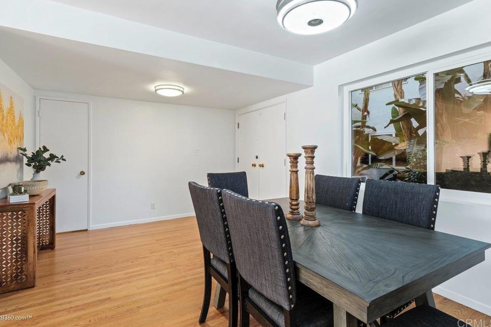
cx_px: 236
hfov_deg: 93.2
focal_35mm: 17
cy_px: 155
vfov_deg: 70.4
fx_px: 232
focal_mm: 10.5
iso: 400
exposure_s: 1/2
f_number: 7.1
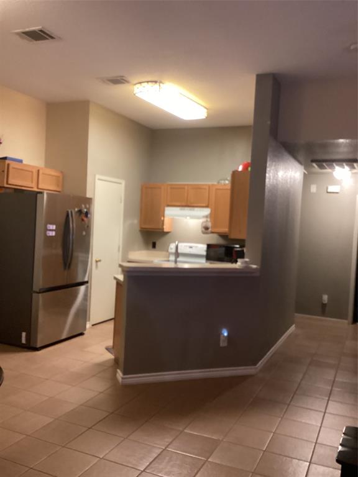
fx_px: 427
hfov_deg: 45.4
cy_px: 238
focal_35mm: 31
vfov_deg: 58.4
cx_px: 179
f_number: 2.4
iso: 400
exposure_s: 1/40
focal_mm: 3.3
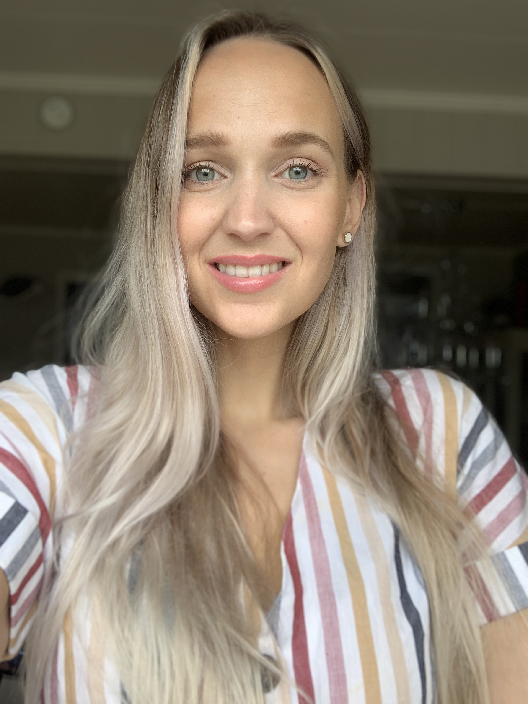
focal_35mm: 32
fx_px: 651
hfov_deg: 44.2
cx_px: 264
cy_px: 352
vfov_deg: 56.8
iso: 40
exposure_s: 1/121
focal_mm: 2.87
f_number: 2.2
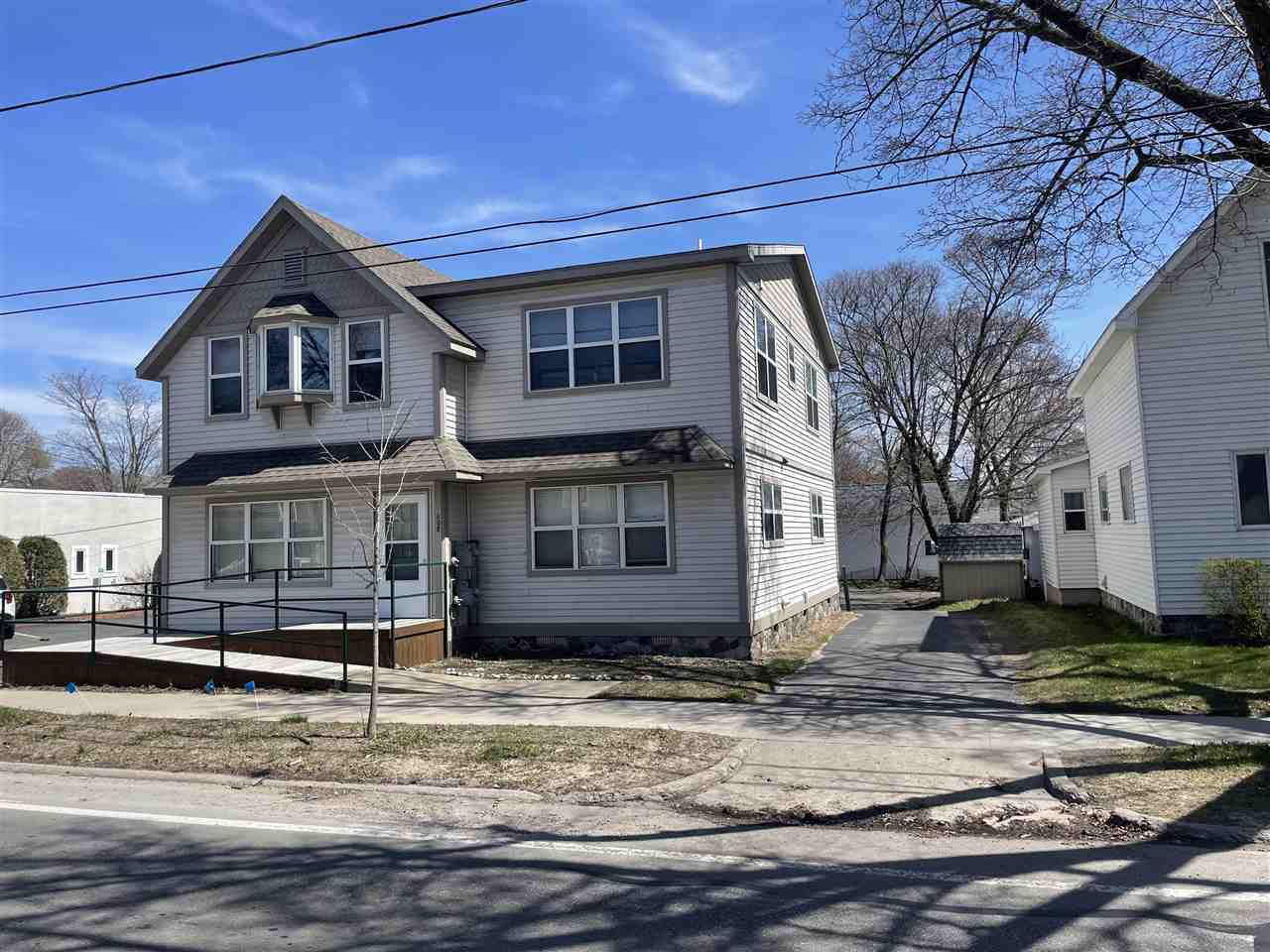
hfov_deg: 67.3
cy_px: 476
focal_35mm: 26
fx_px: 954
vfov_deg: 53.1
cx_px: 635
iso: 32
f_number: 1.6
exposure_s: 1/2959
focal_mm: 4.2
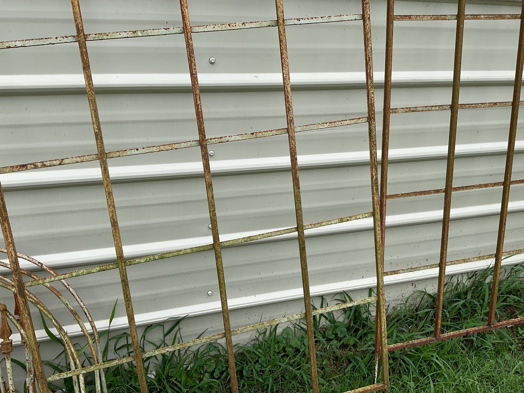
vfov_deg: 48.2
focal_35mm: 29
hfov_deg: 61.7
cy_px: 196
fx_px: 439
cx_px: 262
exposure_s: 1/620
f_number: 1.8
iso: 16
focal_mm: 3
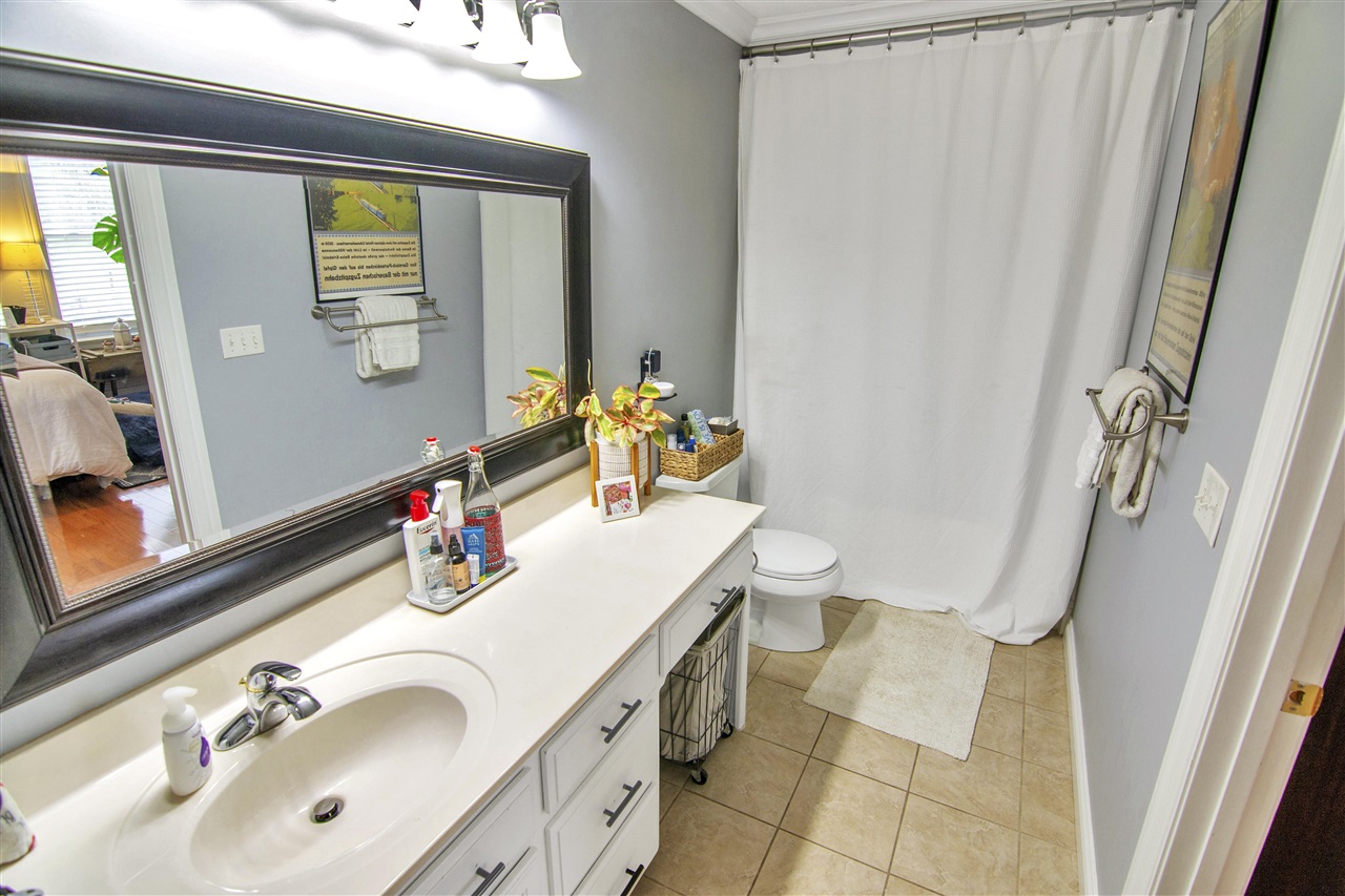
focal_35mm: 16
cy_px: 448
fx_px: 616
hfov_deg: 95.0
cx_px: 672
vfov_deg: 72.0
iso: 100
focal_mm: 11
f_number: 5.6
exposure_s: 1/15
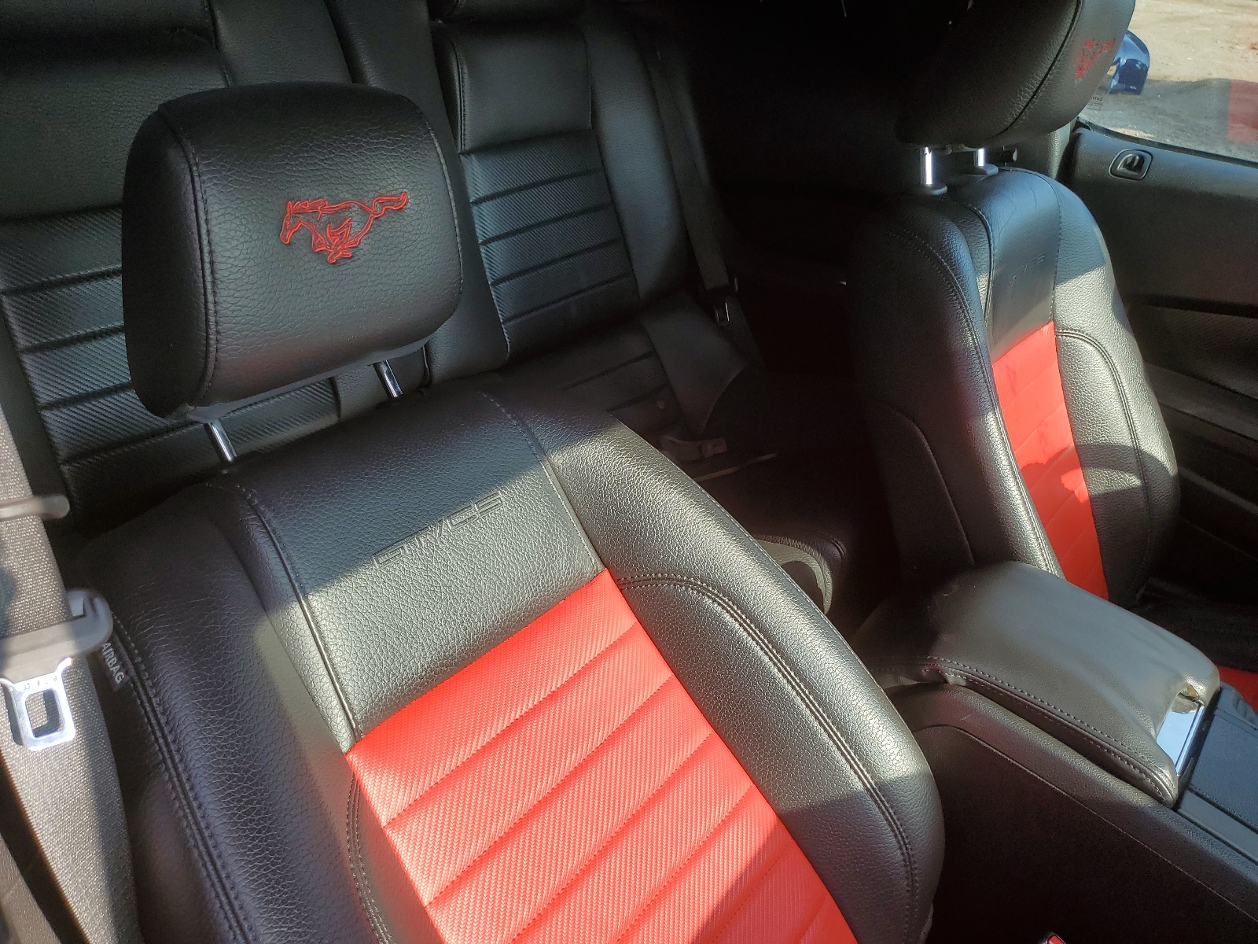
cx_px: 629
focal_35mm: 26
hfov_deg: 67.3
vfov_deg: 53.1
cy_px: 472
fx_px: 945
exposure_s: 1/714
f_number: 1.5
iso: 50
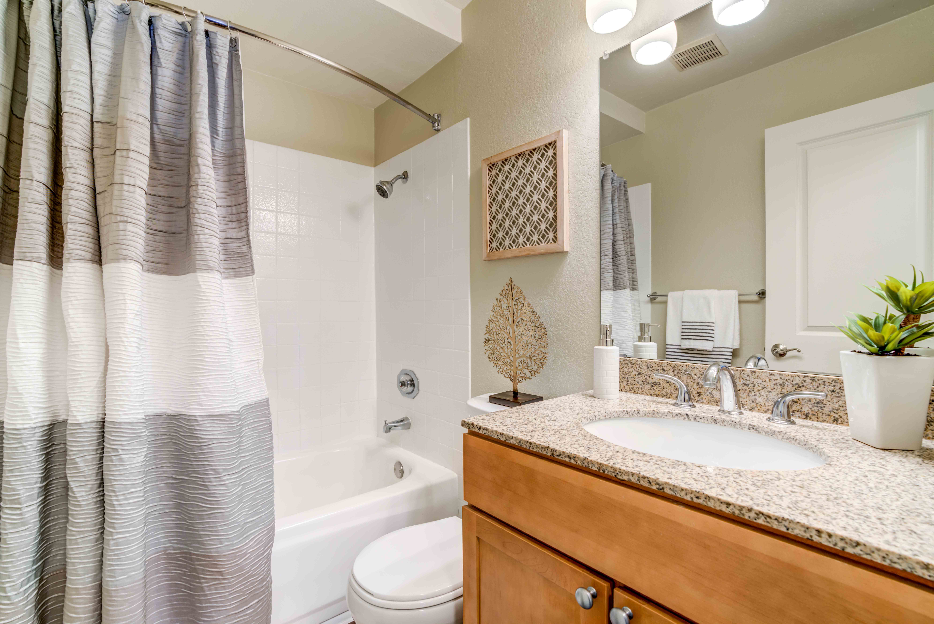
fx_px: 415
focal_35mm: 16
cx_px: 467
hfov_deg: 96.7
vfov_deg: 73.8
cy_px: 312
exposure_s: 1/6
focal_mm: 16
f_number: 8
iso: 400
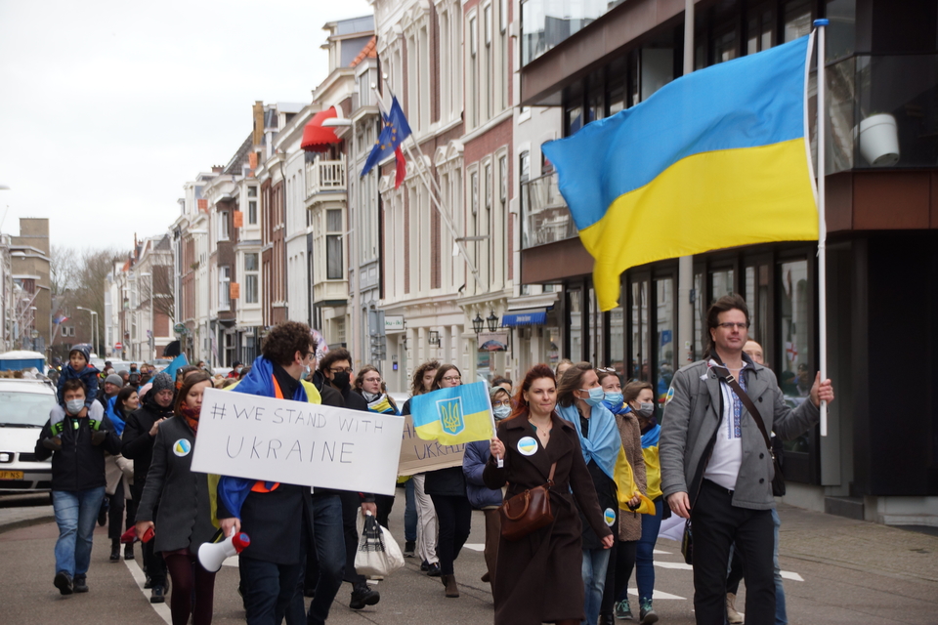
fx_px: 2345
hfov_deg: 22.6
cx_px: 469
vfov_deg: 15.2
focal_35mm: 90
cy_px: 312
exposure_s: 1/100
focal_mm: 60
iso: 250
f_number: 5.6
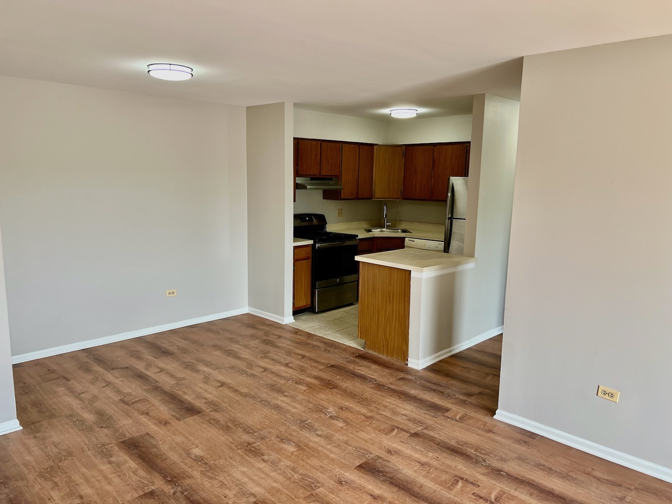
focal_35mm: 26
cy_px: 252
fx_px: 505
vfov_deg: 53.1
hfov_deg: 67.3
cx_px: 336
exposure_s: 1/121
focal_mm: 5.7
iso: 100
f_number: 1.5
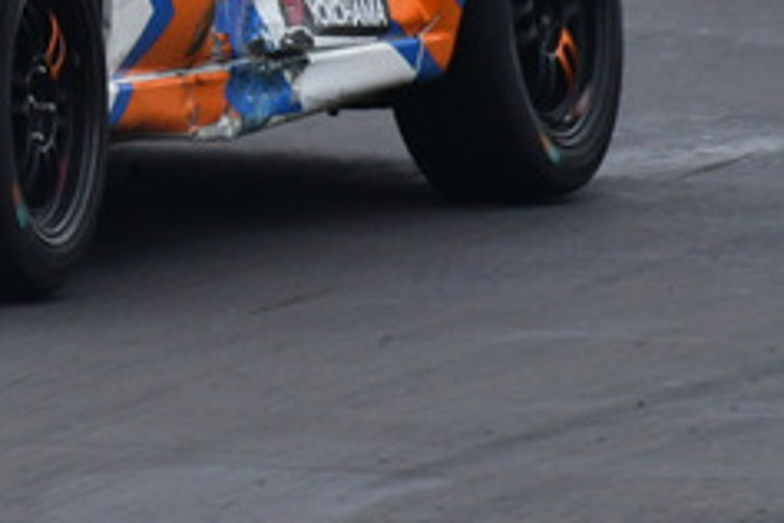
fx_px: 55159
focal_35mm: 2533
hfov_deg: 0.8
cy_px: -341
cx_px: -447
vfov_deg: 0.5
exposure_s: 1/640
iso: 1000
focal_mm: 500
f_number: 11
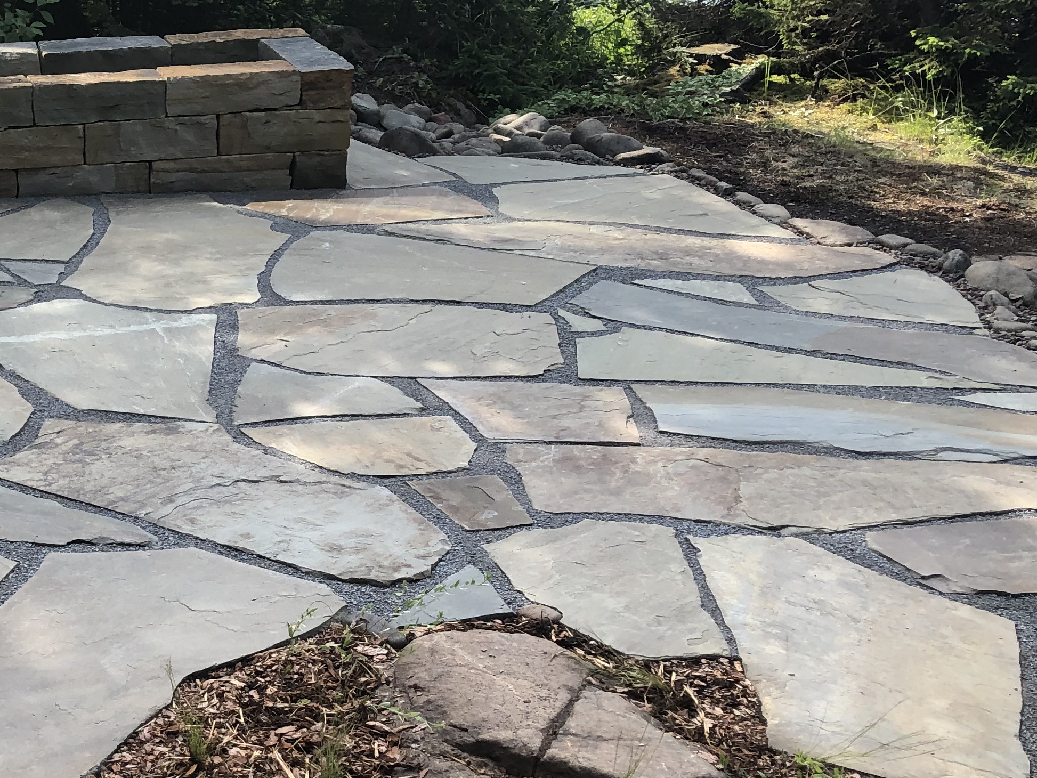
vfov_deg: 25.2
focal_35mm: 58
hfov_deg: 31.5
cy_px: 443
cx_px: 85
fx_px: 1738
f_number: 1.8
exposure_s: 1/466
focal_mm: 3.99
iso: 20
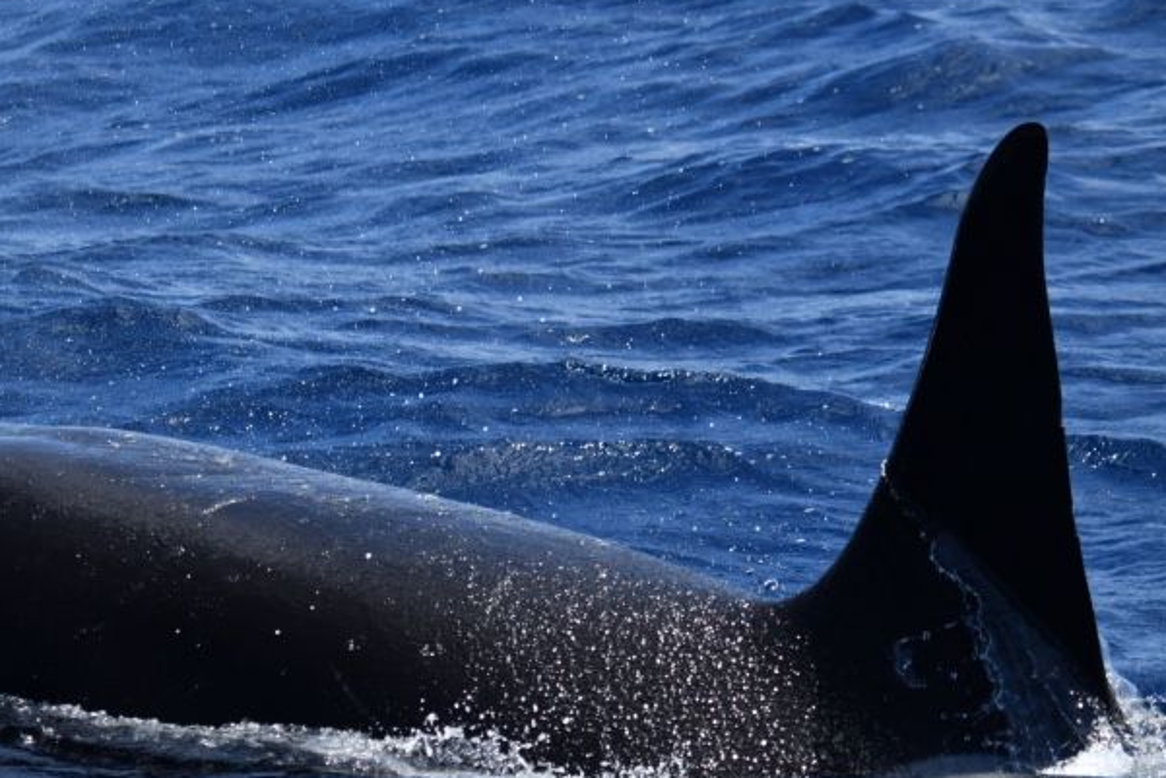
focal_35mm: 346
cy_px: 494
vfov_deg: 4.0
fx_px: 11209
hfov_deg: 6.0
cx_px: 400
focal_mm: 260
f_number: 5.6
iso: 1100
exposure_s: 1/8000
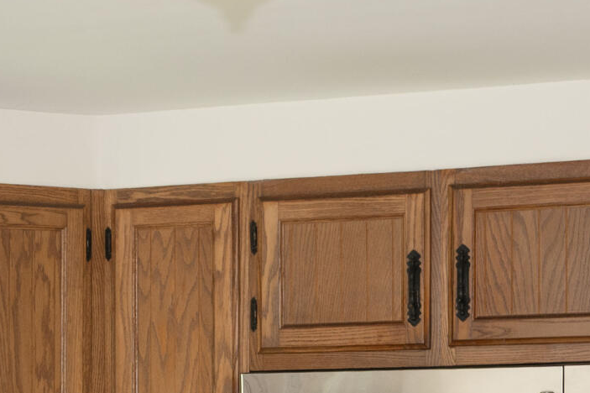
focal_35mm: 128
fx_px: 2097
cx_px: -68
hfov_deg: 15.6
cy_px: 525
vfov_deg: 10.4
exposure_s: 1/15
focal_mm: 30
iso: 400
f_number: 8
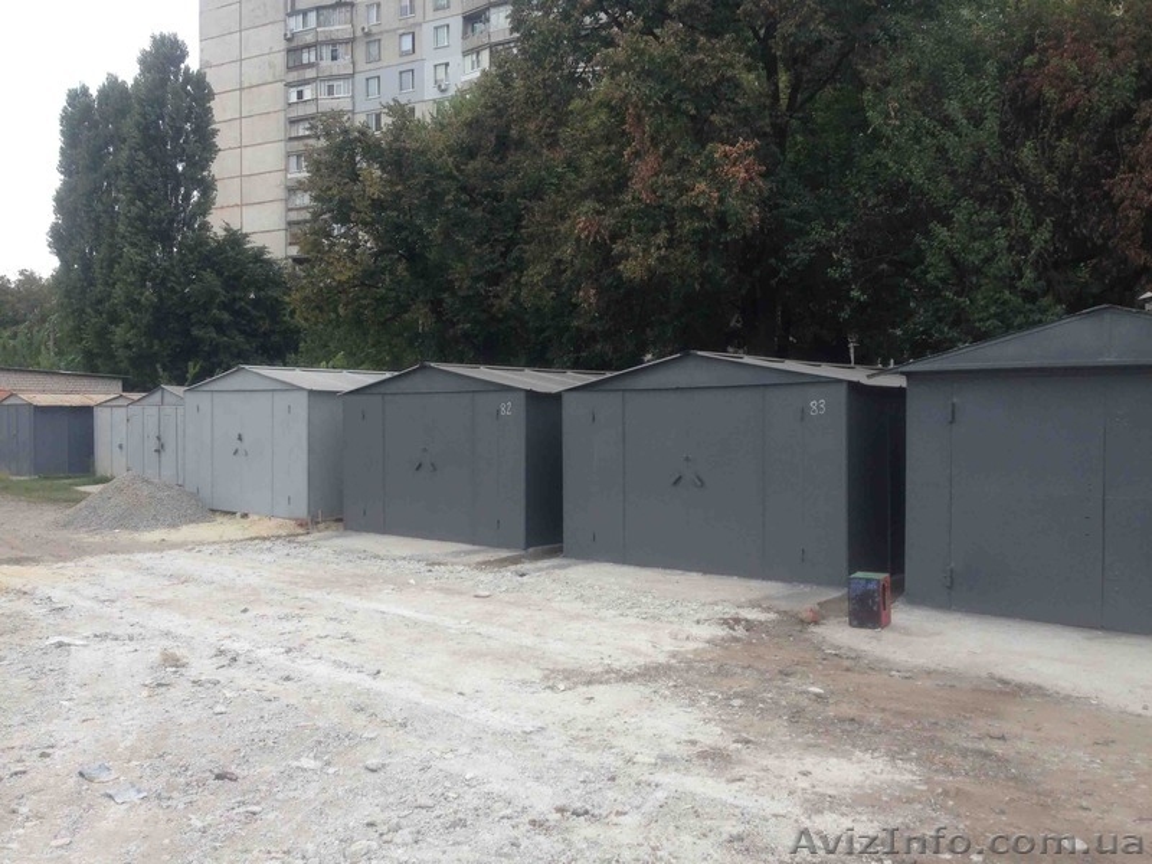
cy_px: 432
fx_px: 1098
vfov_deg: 42.9
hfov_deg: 55.4
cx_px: 576
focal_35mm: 33
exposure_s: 1/542
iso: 50
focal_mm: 4.12
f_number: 2.4
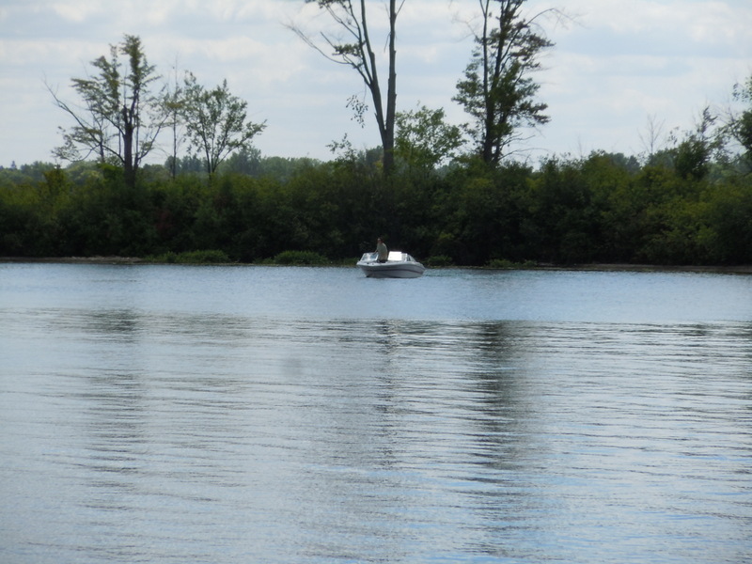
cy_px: 282
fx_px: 4258
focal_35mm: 196
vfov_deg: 7.6
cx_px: 376
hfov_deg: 10.1
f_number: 5.6
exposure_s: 1/640
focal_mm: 35
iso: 100
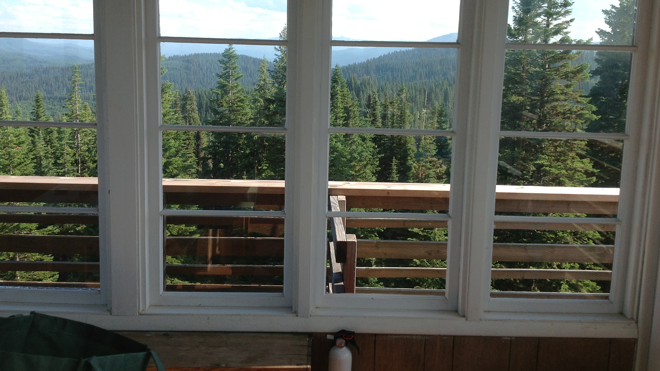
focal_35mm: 39
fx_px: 682
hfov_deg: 51.6
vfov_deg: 30.3
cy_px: 135
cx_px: 323
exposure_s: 1/605
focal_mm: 4.28
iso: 80
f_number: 2.4
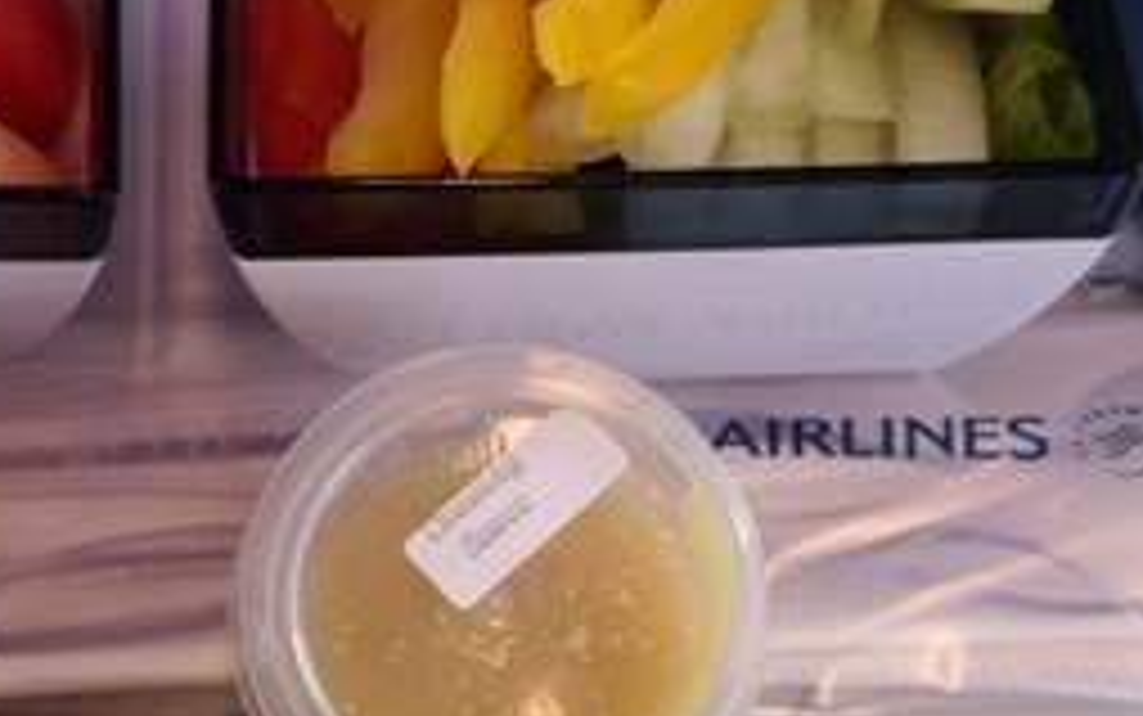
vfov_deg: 14.2
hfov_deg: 23.0
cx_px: 441
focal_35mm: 90
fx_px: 2805
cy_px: 824
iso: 160
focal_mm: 3.95
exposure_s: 1/33.3
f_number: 1.8
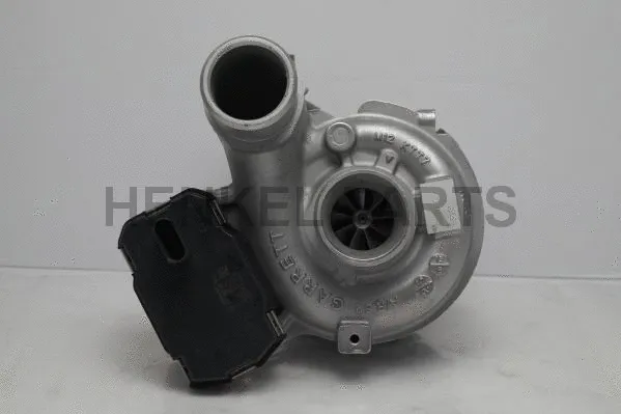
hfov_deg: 24.6
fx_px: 1423
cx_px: 310
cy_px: 207
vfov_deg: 16.5
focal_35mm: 82
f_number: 5.6
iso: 1250
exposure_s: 1/160
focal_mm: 55
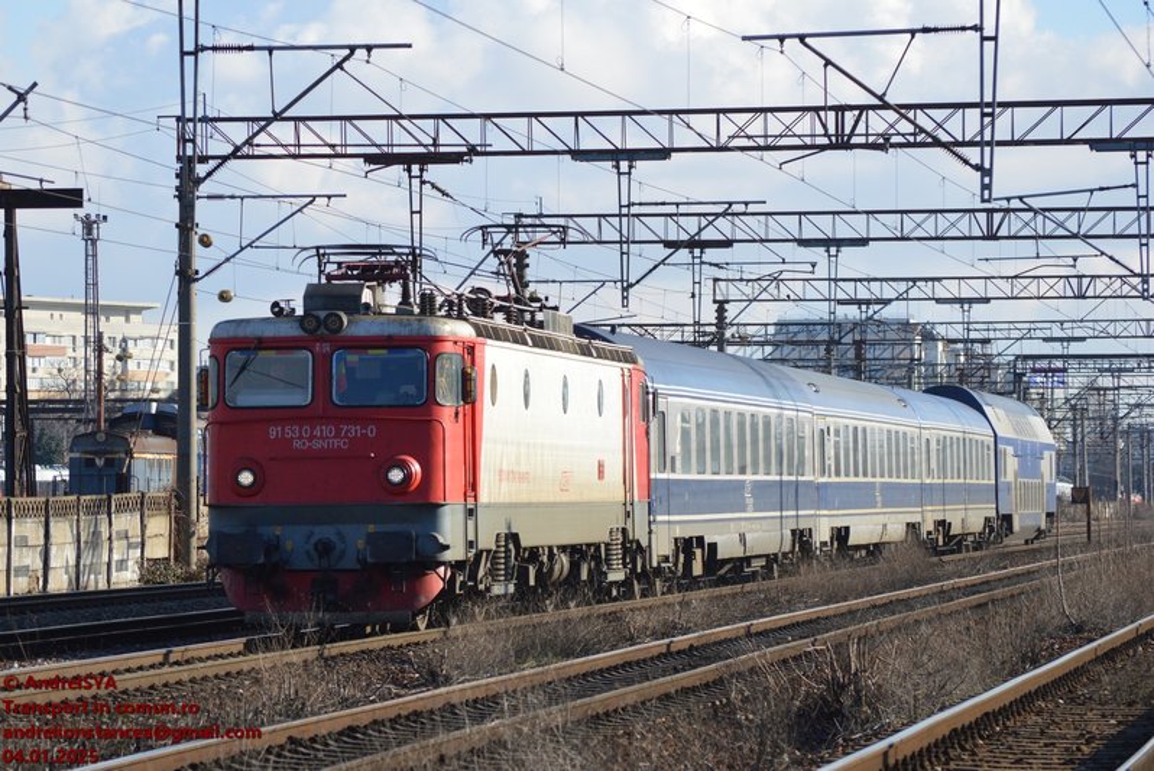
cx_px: 577
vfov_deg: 9.3
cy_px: 386
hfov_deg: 14.0
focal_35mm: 147
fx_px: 4715
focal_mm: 98
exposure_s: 1/1250
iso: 400
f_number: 5.6
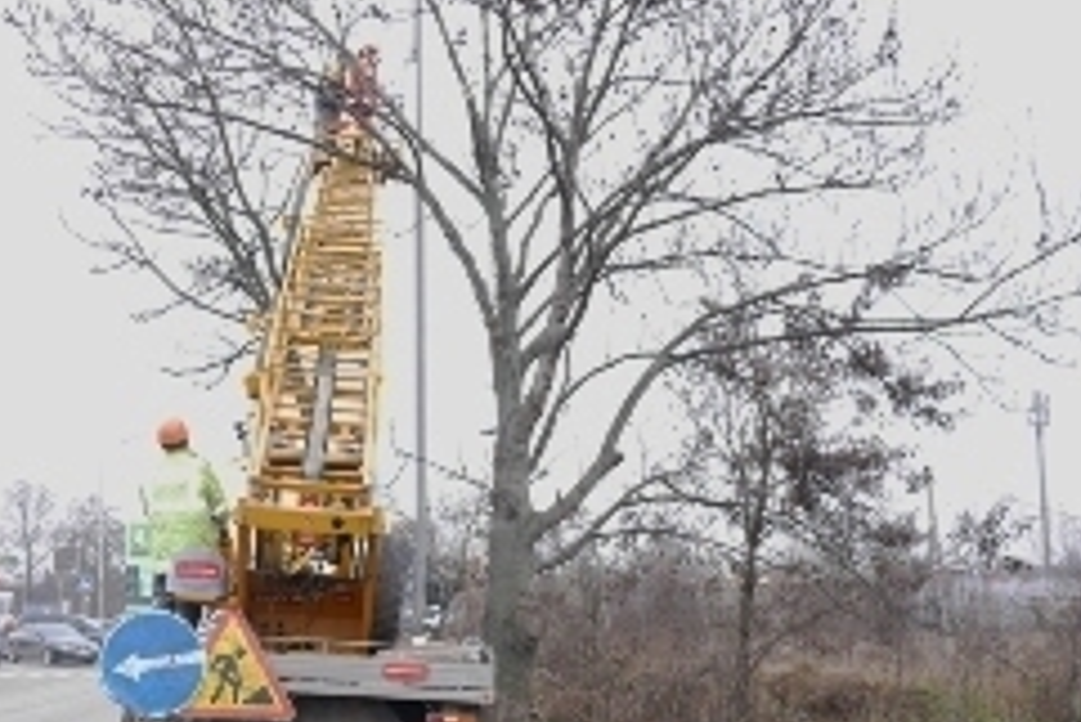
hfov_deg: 33.0
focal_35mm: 60
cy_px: 397
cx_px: 323
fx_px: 1803
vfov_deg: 22.6
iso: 400
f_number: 2.2
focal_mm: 20
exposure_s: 1/320
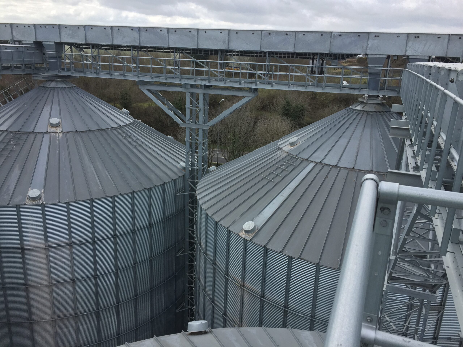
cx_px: 232
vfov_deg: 48.2
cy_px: 174
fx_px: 388
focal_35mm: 29
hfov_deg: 61.7
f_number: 2.2
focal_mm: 4.15
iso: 32
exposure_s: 1/1163
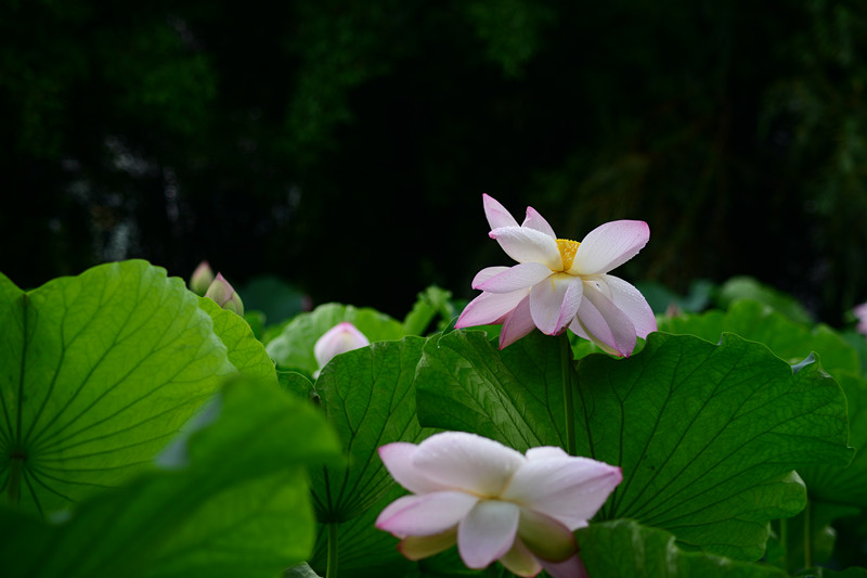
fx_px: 2528
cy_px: 289
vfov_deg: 13.0
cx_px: 434
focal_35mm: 105
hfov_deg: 19.5
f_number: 5.6
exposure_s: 1/500
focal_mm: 105
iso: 160
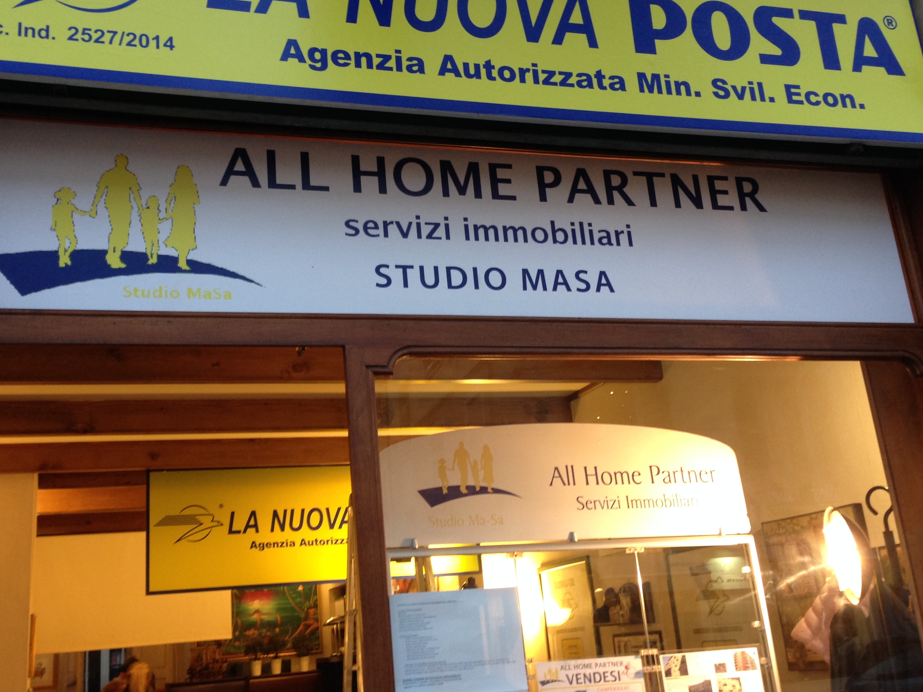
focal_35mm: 41
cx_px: 402
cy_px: 309
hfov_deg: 45.7
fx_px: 1093
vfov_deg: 35.1
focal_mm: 4.12
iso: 100
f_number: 2.4
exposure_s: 1/20
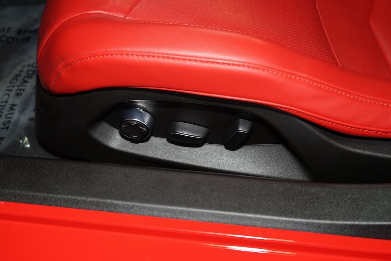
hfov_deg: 38.9
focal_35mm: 51
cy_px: 130
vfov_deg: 26.5
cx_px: 196
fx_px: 554
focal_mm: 51
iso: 1600
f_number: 5
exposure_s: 1/40
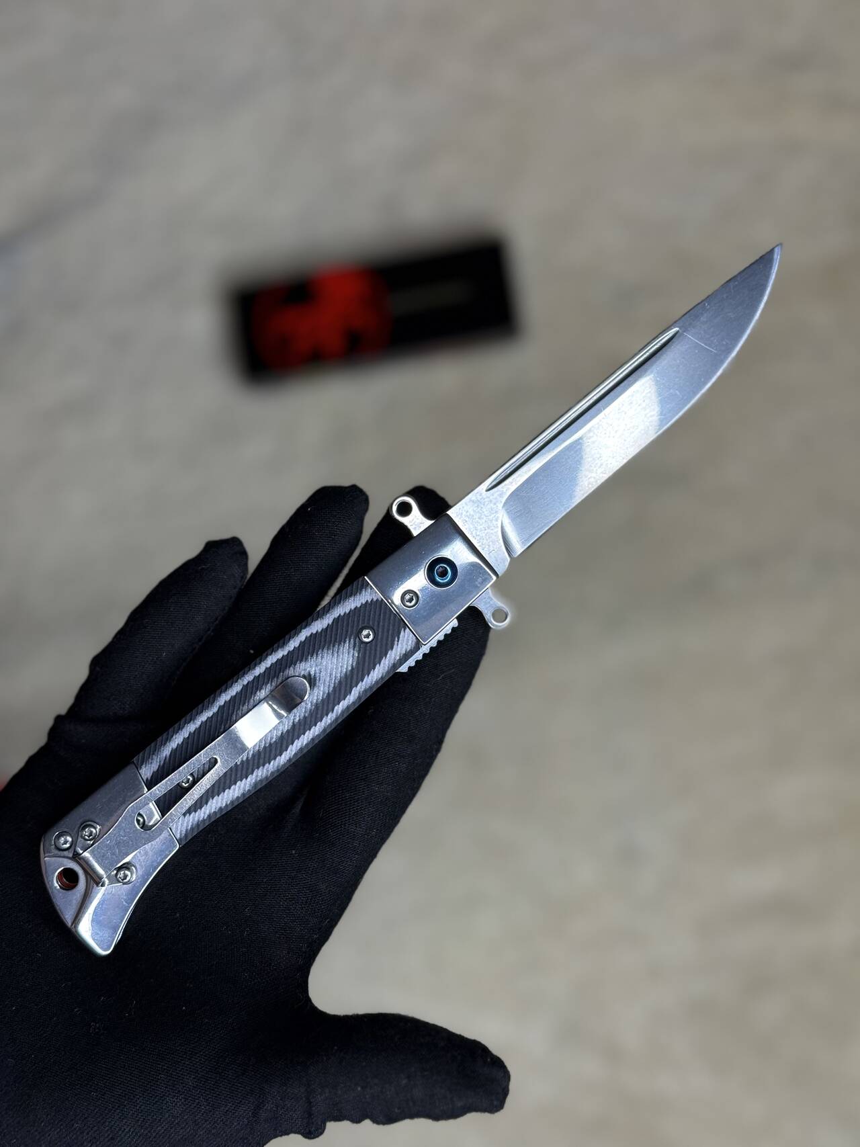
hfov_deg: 30.3
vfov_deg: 39.7
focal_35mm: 48
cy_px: 574
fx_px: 1590
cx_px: 430
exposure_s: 1/242
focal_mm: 6.76
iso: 200
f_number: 1.78
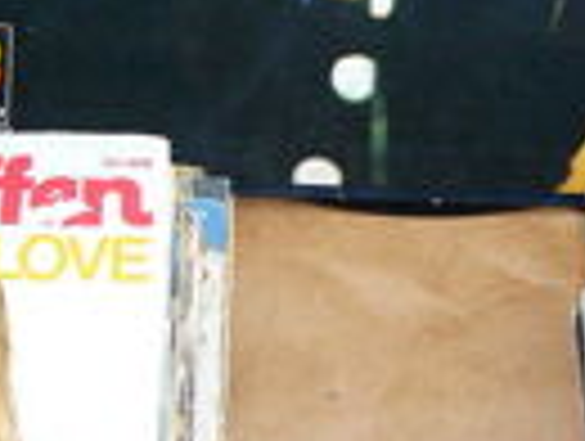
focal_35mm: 103
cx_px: 387
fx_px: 1744
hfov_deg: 19.0
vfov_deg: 14.1
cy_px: -27
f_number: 2.8
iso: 100
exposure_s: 1/320
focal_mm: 4.6
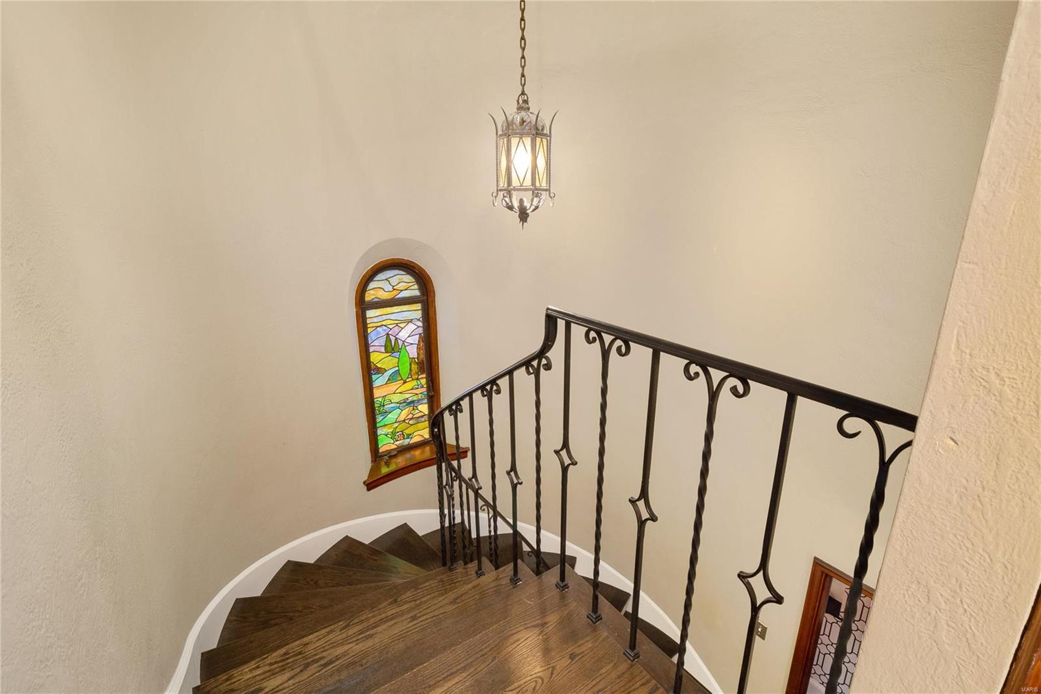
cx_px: 520
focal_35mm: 16
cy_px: 347
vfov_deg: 73.7
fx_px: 463
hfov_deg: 96.7
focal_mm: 8
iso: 400
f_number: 7.1
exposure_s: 2
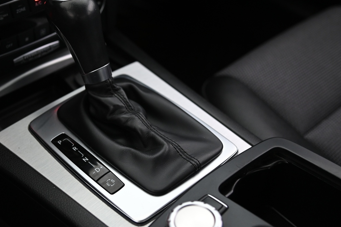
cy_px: 124
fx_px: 530
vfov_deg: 24.2
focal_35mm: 56
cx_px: 125
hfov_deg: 35.4
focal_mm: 44
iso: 2000
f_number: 4
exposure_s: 1/20
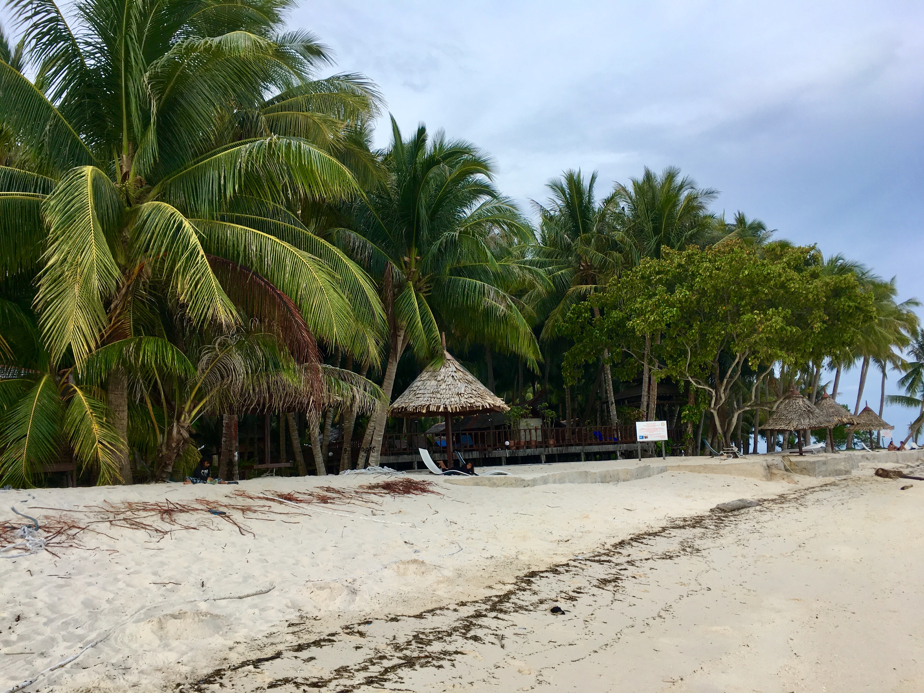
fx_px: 774
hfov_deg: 61.7
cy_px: 346
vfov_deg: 48.2
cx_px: 462
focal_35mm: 29
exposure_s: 1/625
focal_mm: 4.15
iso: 25
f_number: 2.2
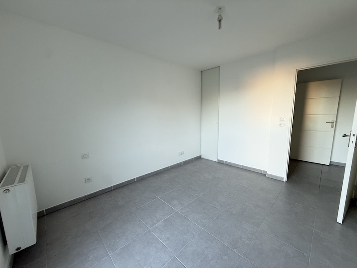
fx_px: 144
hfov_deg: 102.1
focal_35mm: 14
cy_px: 134
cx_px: 178
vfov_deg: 85.7
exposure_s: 1/99
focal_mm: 2.22
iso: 160
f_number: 2.2
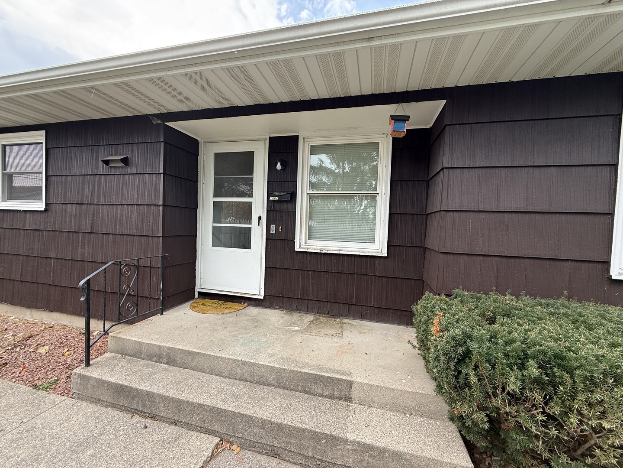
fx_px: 252
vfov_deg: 85.7
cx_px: 312
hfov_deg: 102.1
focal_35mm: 14
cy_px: 234
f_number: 2.2
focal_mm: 2.22
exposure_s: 1/136
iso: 50
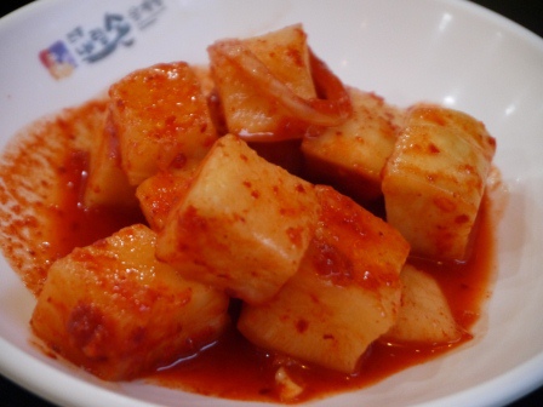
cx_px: 272
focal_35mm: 78
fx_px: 1224
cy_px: 204
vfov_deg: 18.9
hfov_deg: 25.0
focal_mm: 39
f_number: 5.6
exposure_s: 1/60
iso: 1600
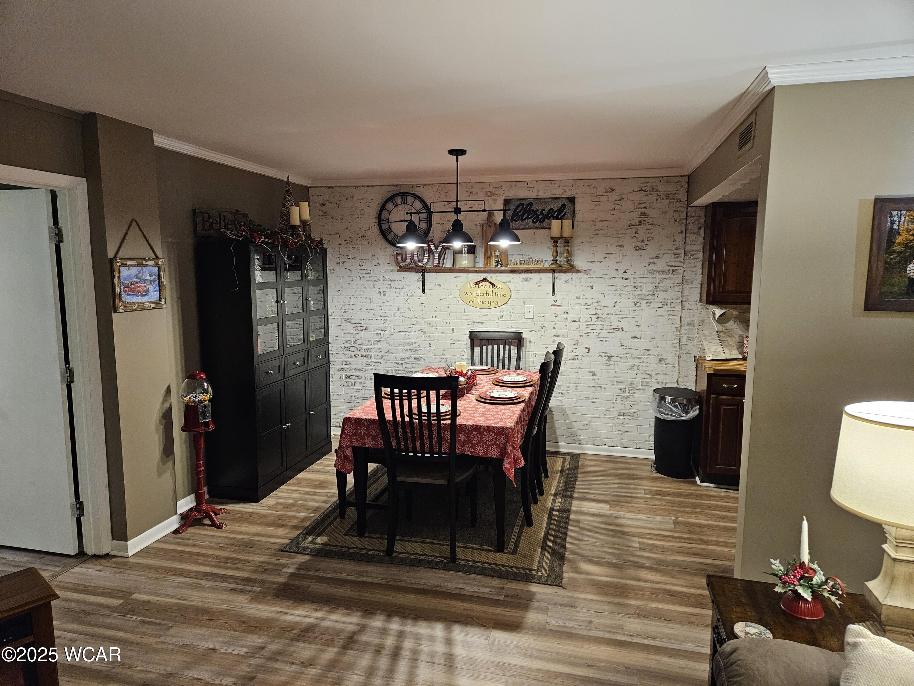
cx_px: 457
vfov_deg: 58.9
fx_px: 607
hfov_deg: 73.9
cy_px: 343
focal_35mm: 23
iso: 800
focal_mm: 5.4
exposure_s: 1/120
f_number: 1.8
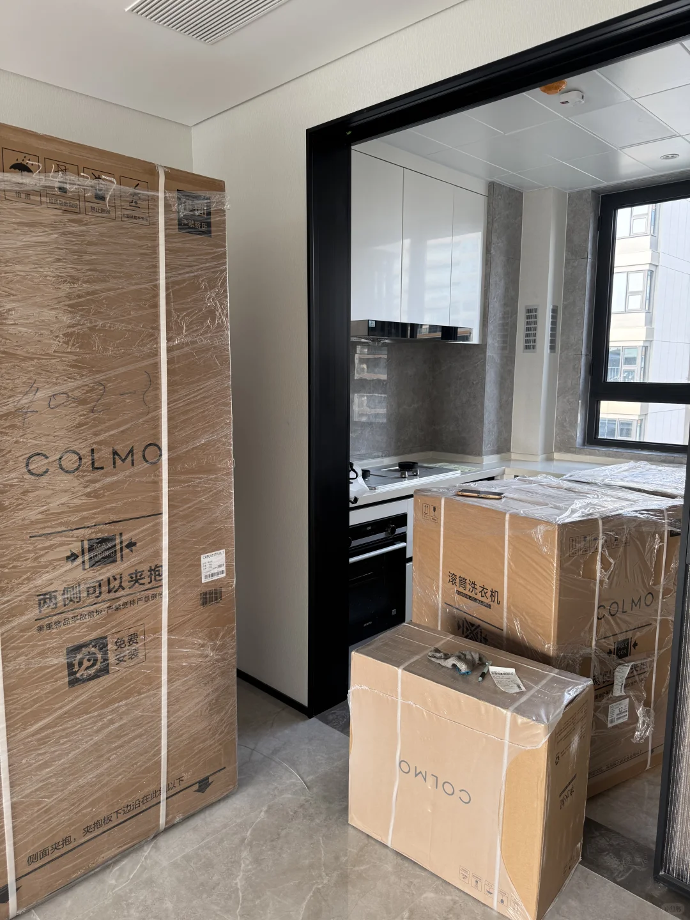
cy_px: 460
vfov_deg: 71.6
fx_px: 638
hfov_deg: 56.8
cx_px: 345
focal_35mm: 24
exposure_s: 1/121
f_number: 1.78
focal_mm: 6.76
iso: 125
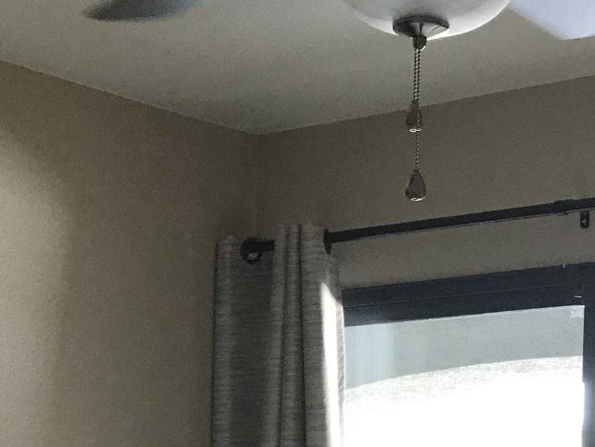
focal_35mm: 92
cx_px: 162
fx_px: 1582
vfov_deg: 15.4
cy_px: 566
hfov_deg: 21.2
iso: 25
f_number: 1.8
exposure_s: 1/30
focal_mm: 3.99
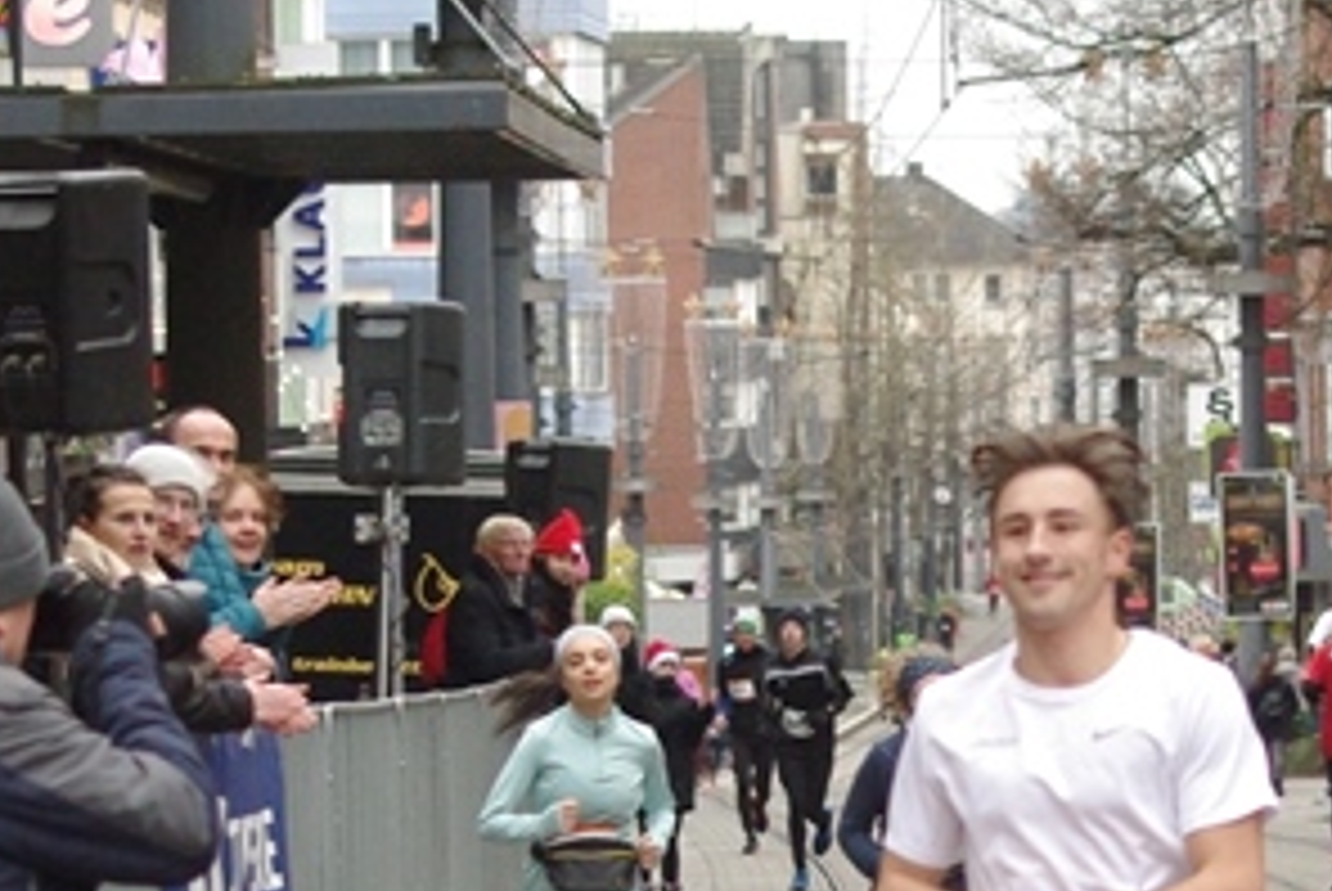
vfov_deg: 4.8
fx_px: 10518
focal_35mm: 284
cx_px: 1040
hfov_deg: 7.2
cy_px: 691
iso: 800
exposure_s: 1/200
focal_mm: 55
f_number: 5
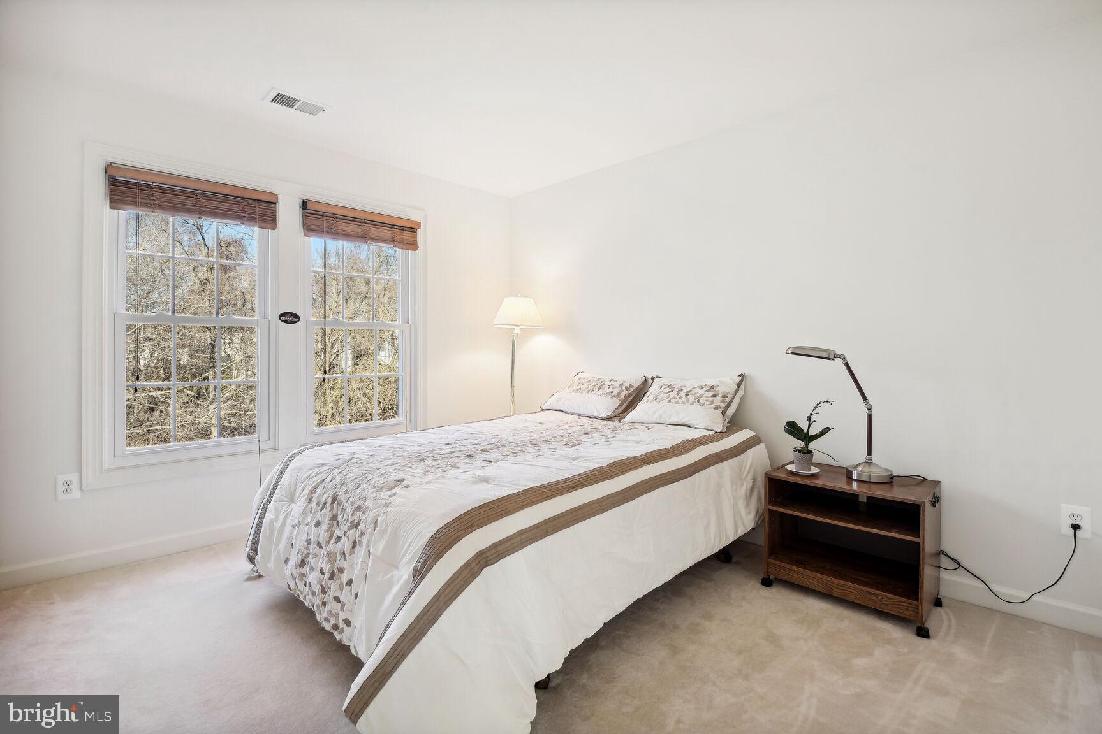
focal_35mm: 16
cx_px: 551
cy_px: 367
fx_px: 490
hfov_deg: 96.7
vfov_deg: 73.7
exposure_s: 1/13
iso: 400
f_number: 8
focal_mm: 16
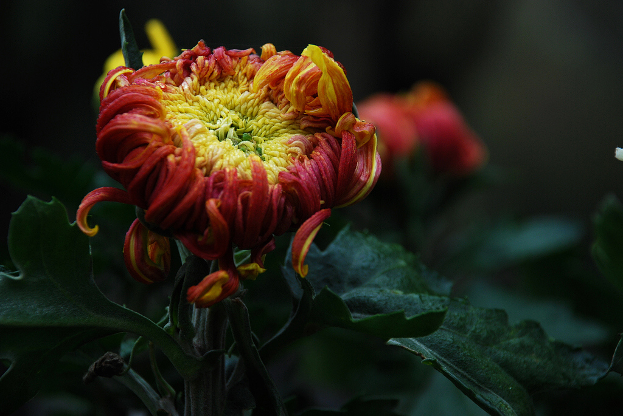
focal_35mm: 202
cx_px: 312
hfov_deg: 10.1
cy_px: 208
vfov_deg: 6.8
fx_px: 3508
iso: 200
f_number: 5.6
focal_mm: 135
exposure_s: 1/200
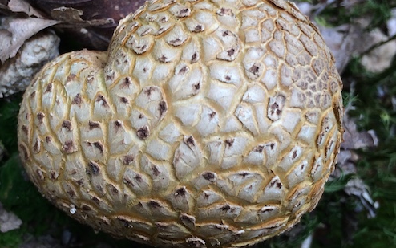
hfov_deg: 36.1
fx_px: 605
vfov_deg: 23.2
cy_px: 130
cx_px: 147
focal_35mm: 56
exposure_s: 1/124
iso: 32
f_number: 2.2
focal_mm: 4.15
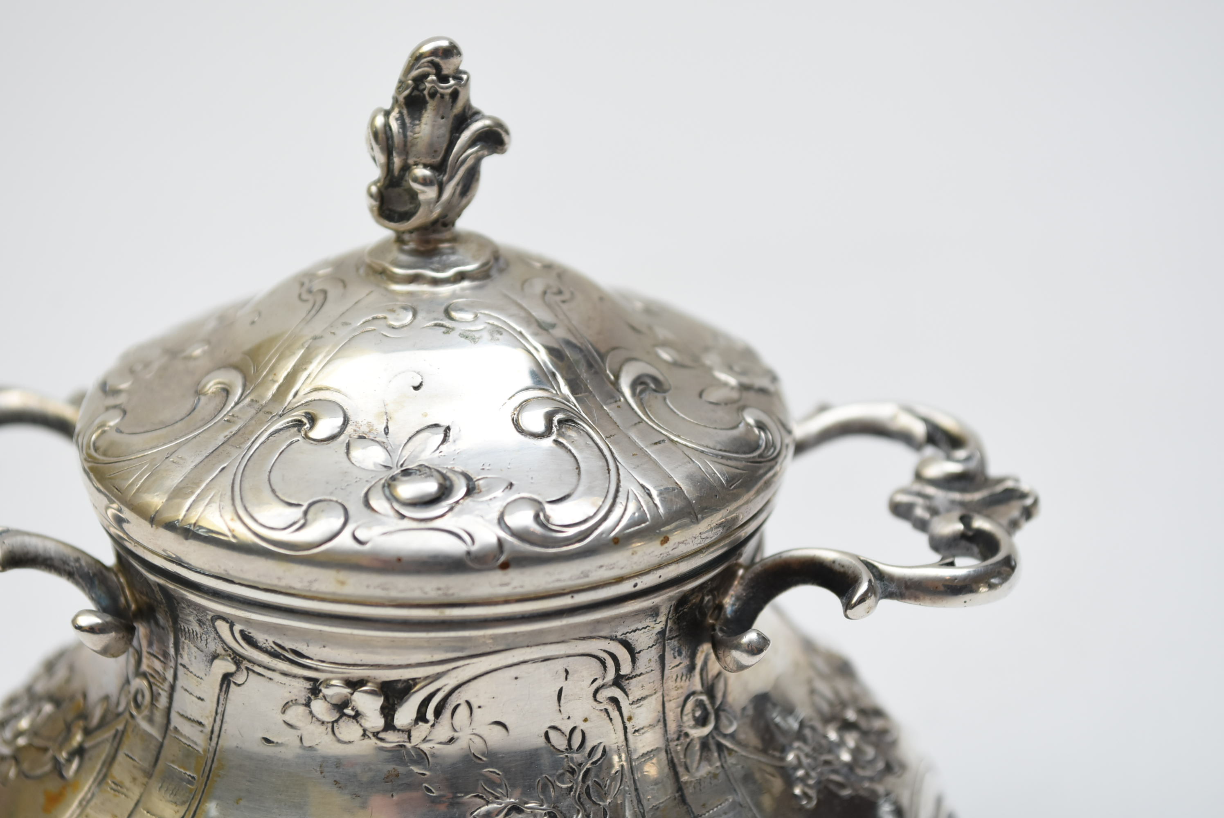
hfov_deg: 24.6
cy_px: 409
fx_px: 2807
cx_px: 612
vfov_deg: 16.6
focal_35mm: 82
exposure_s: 1/160
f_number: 7.1
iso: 500
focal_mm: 55
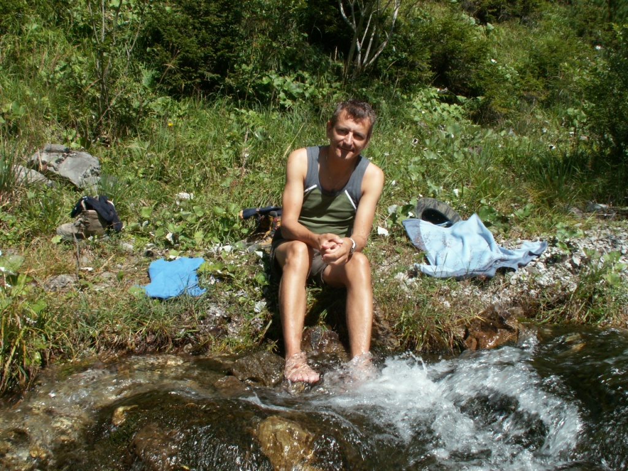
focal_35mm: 35
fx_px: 635
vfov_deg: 40.7
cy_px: 236
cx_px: 314
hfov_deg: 52.6
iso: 50
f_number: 8
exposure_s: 1/125
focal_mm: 5.86
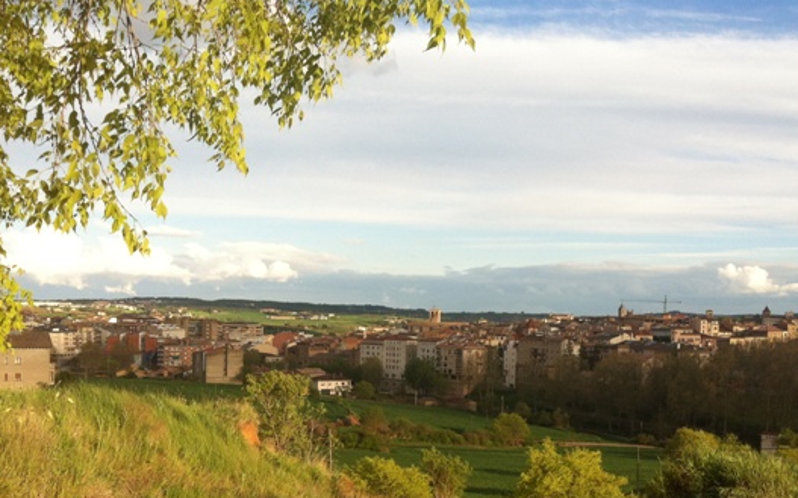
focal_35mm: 45
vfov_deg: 28.3
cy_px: 354
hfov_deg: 44.3
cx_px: 439
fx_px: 978
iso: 80
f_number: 2.8
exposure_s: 1/943
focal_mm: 3.85
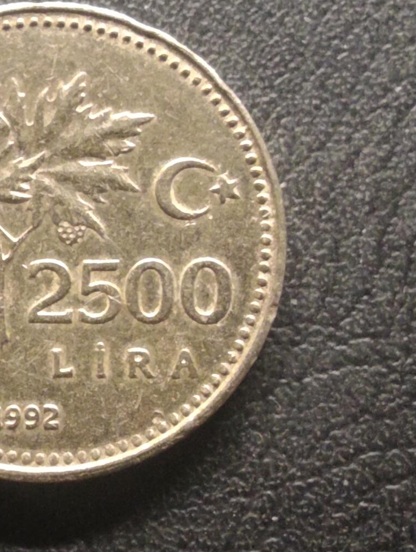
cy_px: 283
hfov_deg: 16.5
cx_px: 59
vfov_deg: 22.0
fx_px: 1423
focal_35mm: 89
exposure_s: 1/33.3
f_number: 2.2
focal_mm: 3.42
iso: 1250
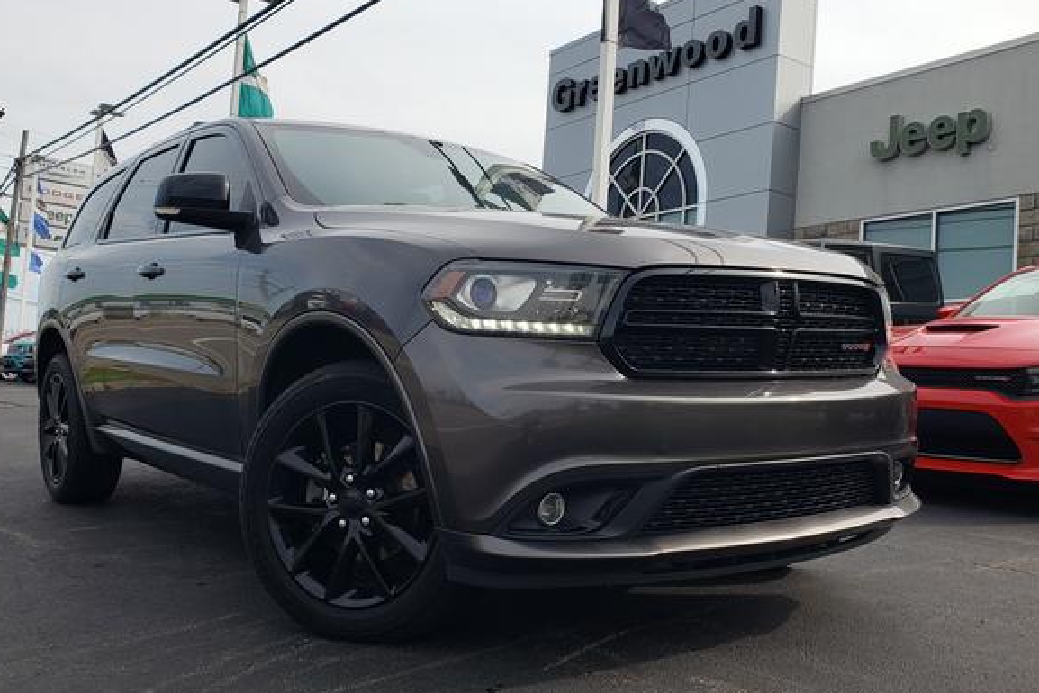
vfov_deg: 43.6
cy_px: 358
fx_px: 866
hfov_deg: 61.9
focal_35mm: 30
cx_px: 528
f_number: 2.4
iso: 50
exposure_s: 1/1133
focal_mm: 4.3
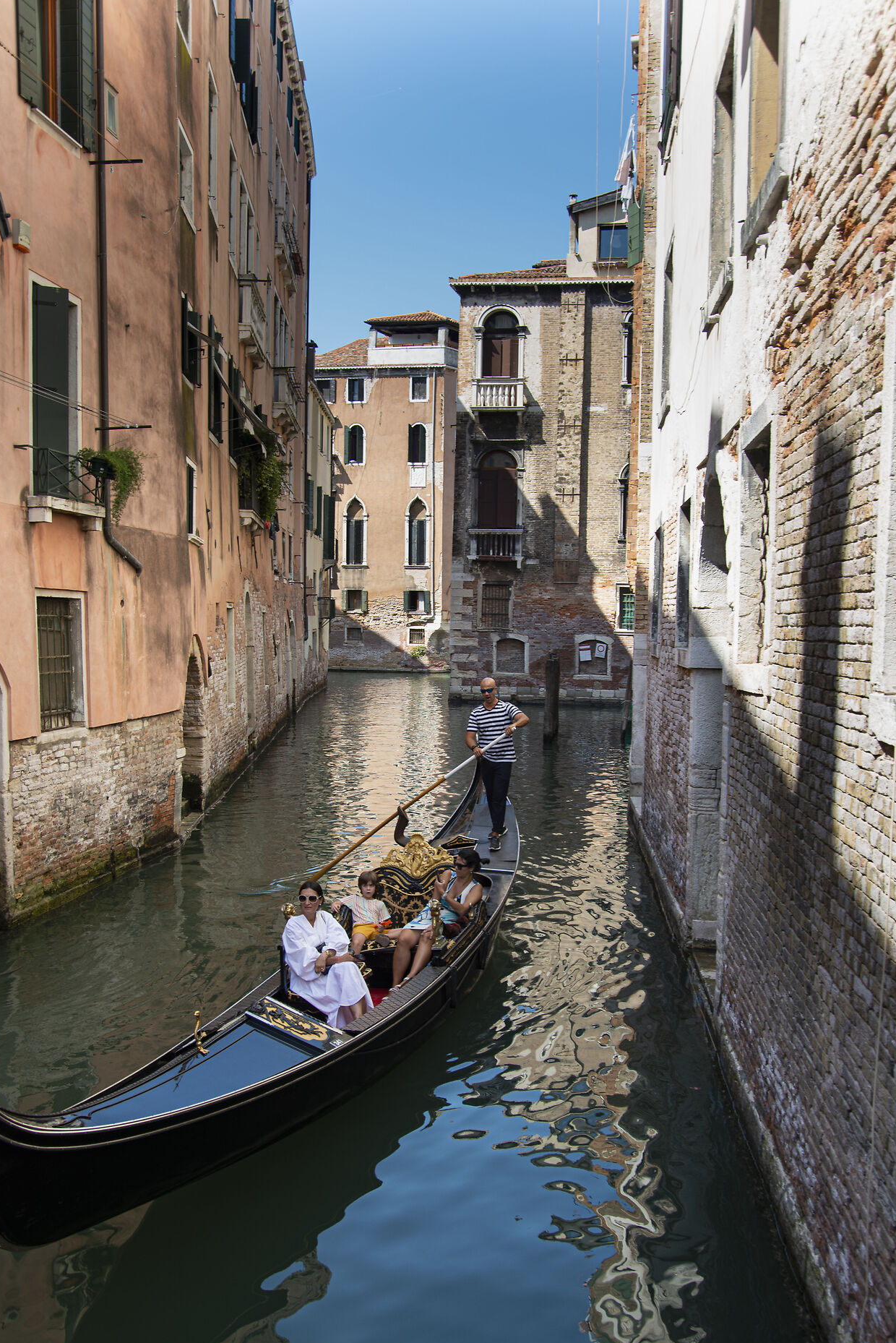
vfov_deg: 60.2
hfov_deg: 42.3
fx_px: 1156
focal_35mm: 31
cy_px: 729
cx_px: 412
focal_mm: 24
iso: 100
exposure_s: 1/125
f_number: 5.6
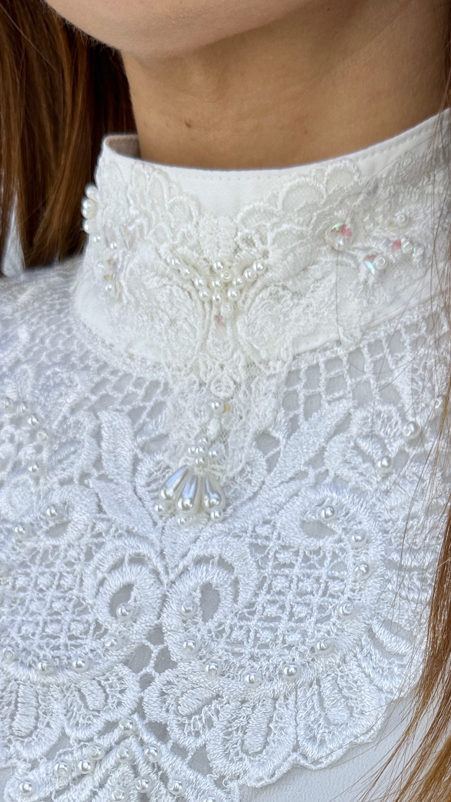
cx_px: 271
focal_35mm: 55
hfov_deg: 21.8
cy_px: 751
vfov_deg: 35.2
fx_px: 1170
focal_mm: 6.86
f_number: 1.78
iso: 80
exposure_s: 1/999
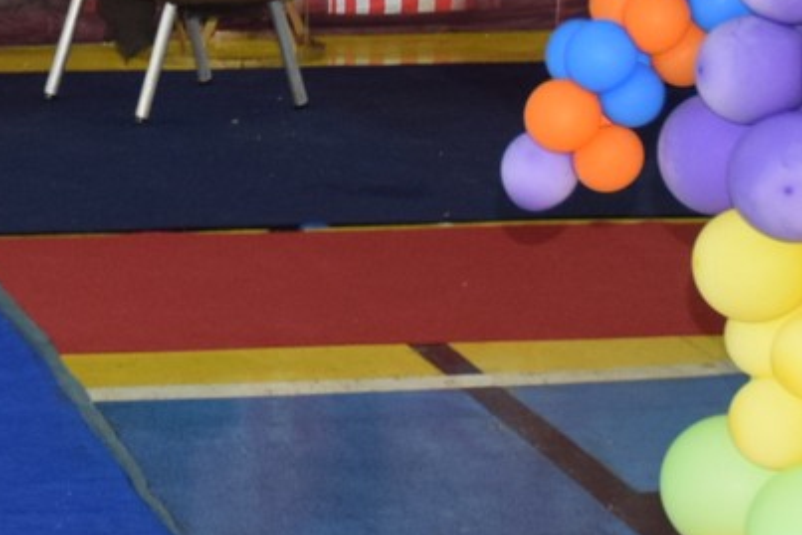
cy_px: -78
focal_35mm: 167
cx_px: -116
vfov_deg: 8.1
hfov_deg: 12.1
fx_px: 3727
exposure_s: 1/60
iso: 1000
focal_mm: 25
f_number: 3.8
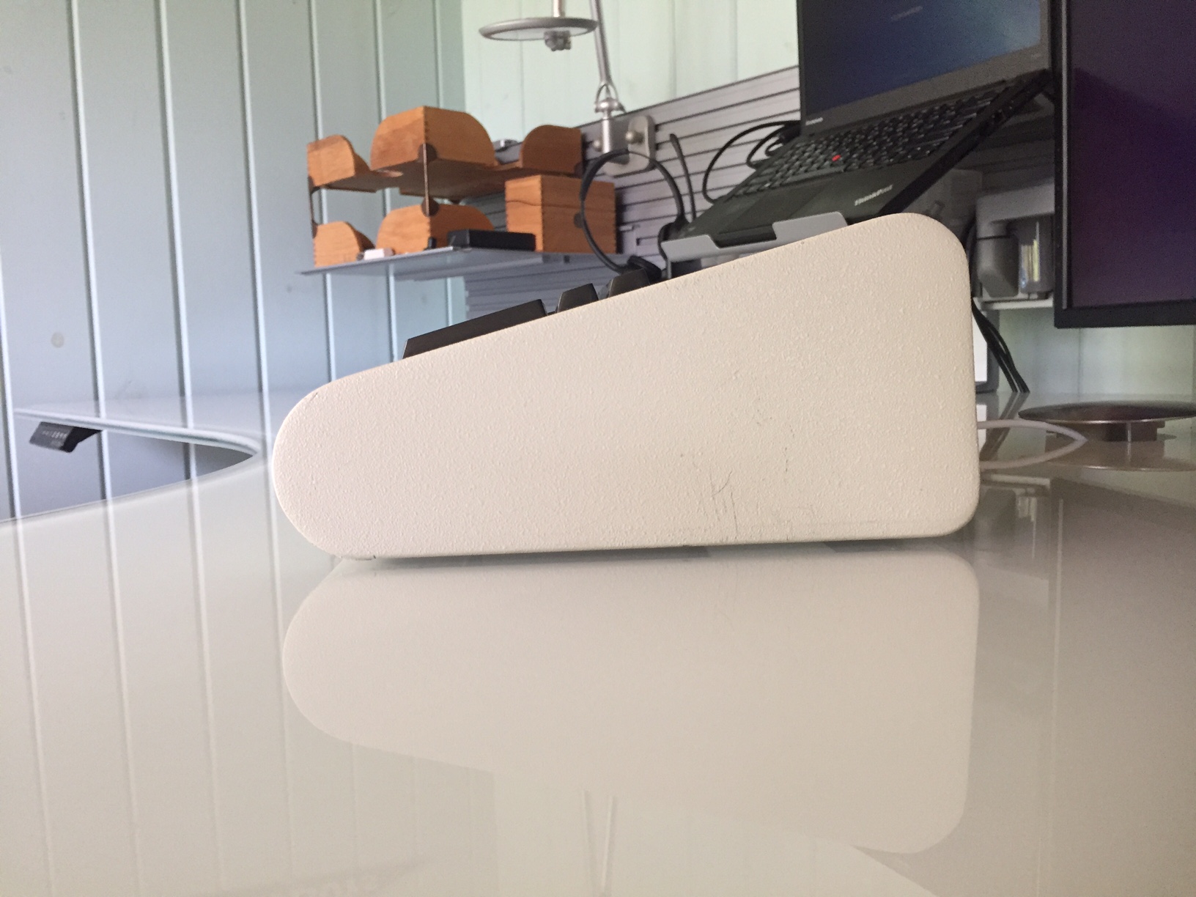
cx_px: 598
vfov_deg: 48.2
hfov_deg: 61.7
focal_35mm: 29
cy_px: 448
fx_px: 1002
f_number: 2.2
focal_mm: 4.15
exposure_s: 1/30
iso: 125
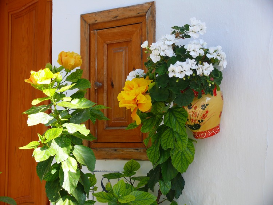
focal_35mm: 81
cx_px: 136
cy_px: 102
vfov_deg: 18.2
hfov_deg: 24.1
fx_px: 639
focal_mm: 17.1
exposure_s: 1/100
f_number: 3.6
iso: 100
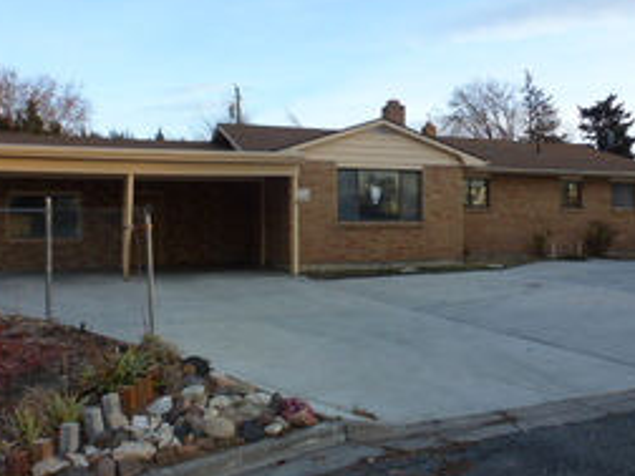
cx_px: 318
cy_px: 209
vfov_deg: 42.9
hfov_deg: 55.4
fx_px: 605
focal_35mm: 33
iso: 100
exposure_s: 1/100
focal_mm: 4.3
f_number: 3.3
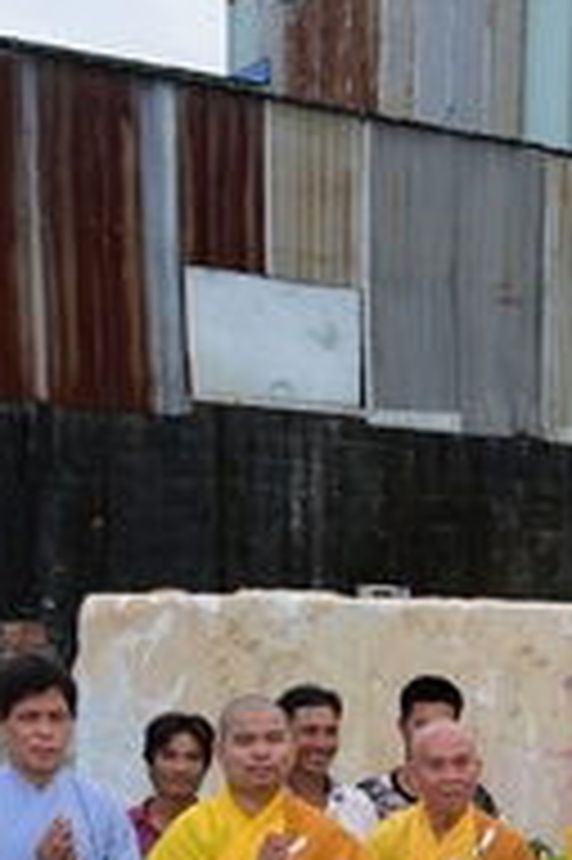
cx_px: 725
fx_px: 2196
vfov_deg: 21.0
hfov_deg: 14.3
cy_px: 968
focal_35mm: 92
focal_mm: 27
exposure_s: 1/125
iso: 250
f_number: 5.6
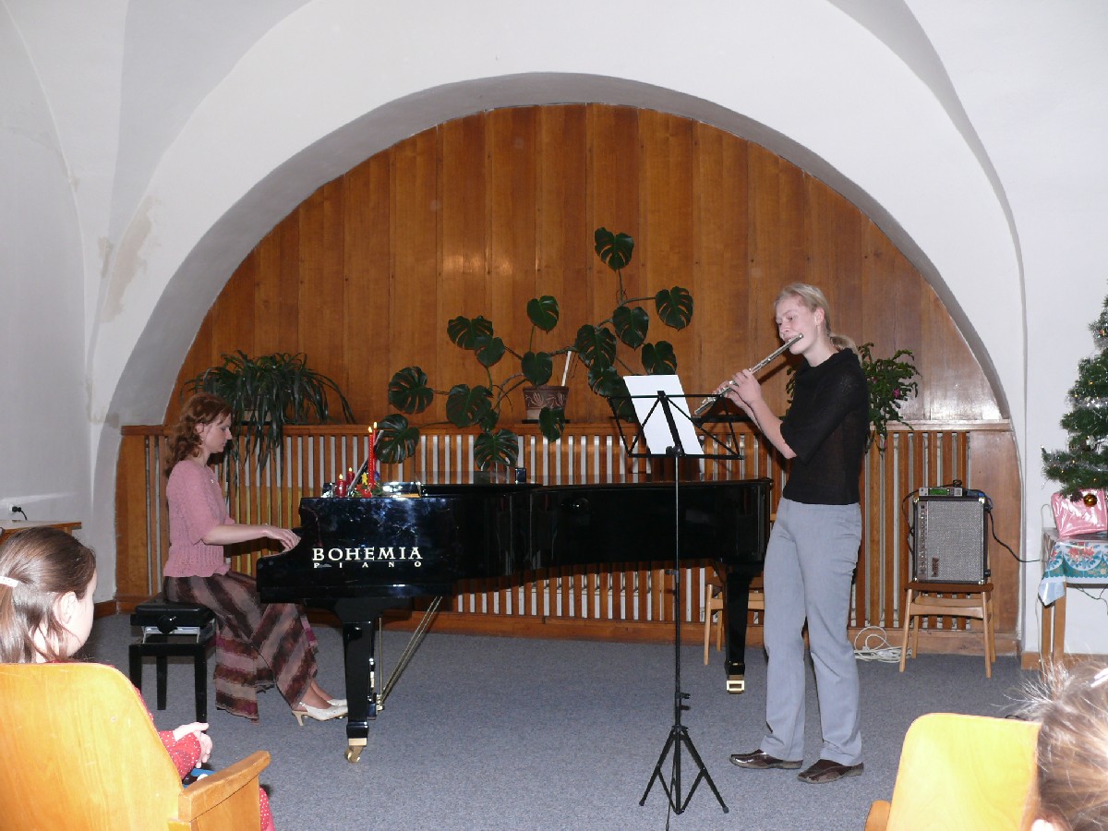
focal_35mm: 40
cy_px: 416
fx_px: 1280
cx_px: 554
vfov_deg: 36.0
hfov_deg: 46.8
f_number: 2.8
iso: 100
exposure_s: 1/125
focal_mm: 8
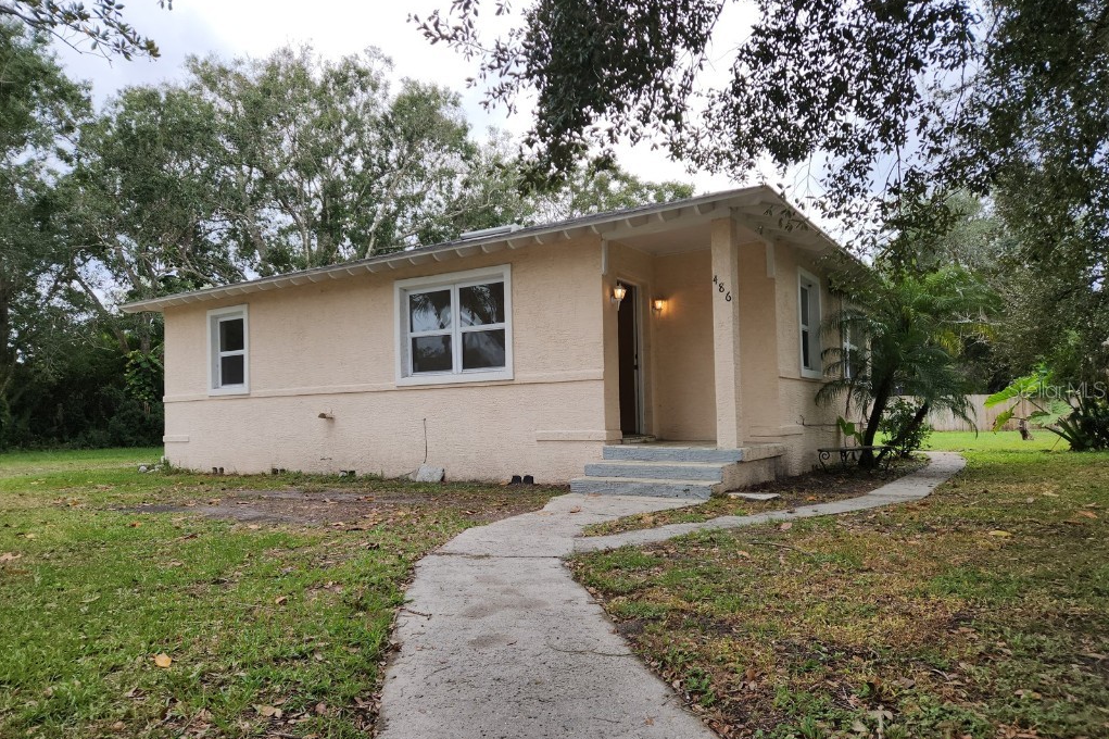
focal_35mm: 24
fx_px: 739
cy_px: 389
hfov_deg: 73.8
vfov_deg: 53.1
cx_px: 554
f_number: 1.8
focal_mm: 5.4
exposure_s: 1/357
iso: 20
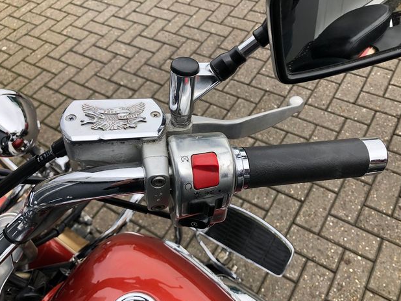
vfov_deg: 48.2
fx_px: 336
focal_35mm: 29
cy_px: 155
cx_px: 199
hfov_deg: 61.7
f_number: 1.8
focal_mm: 3.99
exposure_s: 1/120
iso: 40
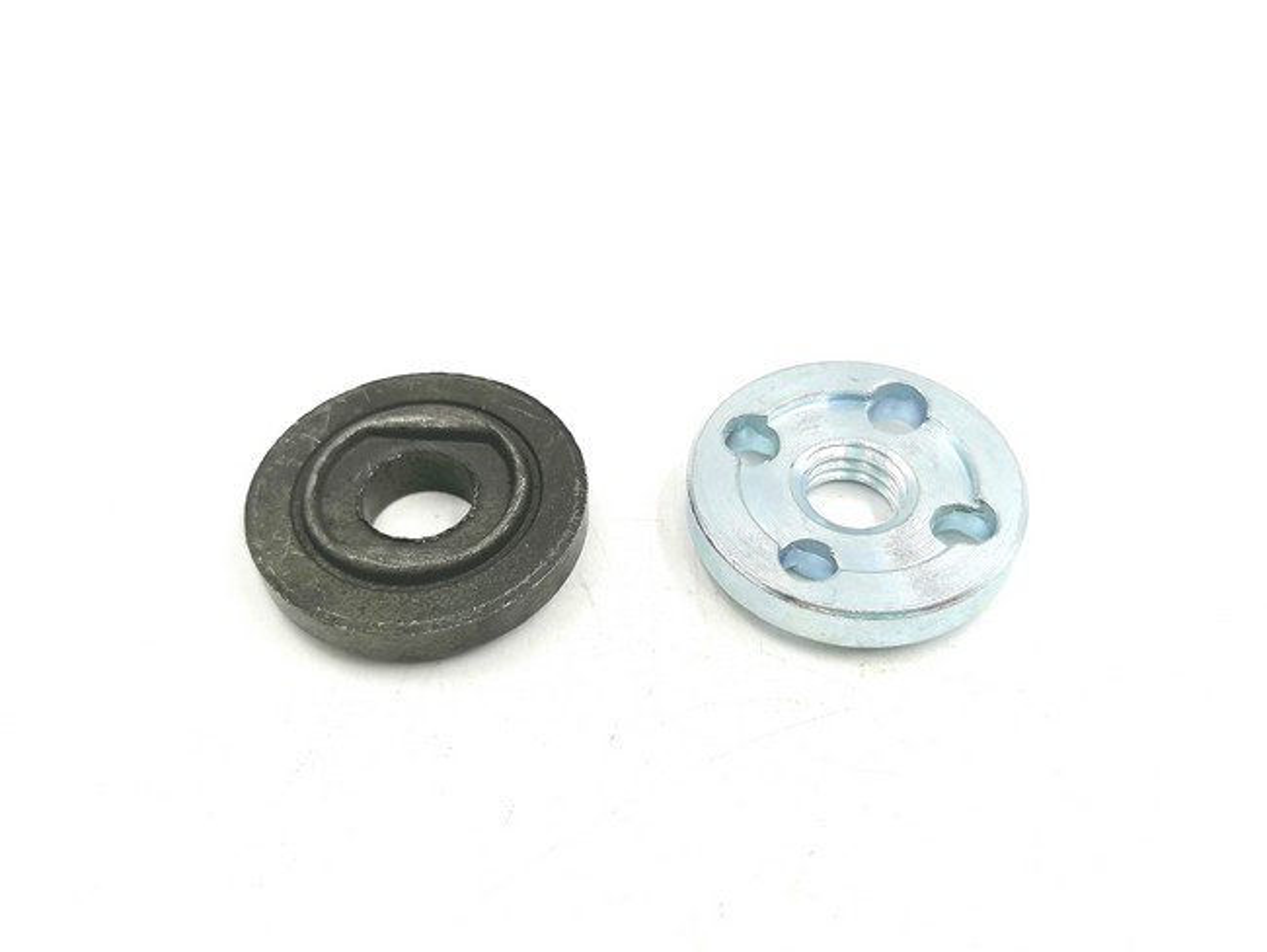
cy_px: 476
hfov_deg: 58.3
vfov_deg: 45.5
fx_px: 1135
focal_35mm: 31
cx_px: 634
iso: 50
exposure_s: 1/163
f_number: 1.8
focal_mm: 5.3
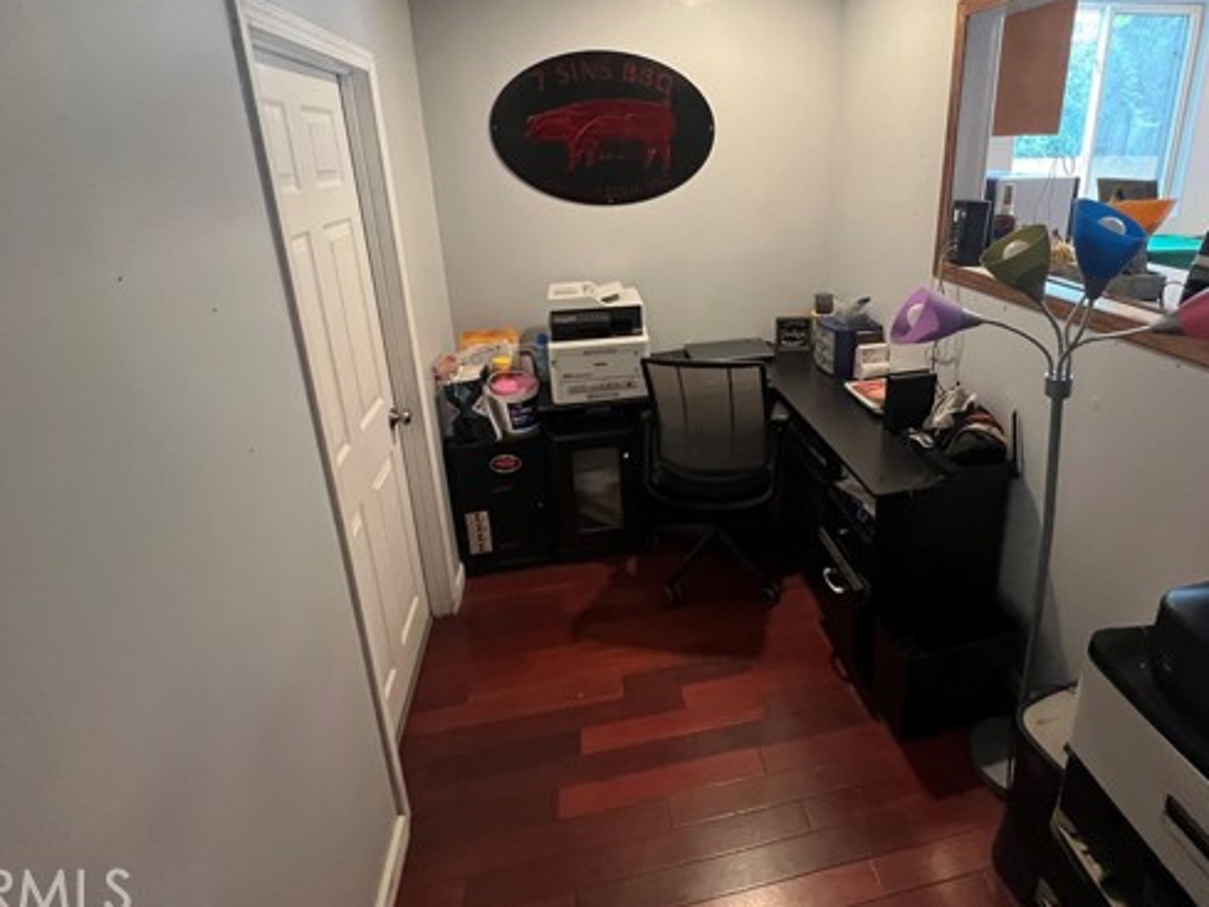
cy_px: 334
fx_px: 594
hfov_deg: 90.3
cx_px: 702
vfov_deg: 73.3
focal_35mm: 17
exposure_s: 1/60
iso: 400
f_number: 1.8
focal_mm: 1.57
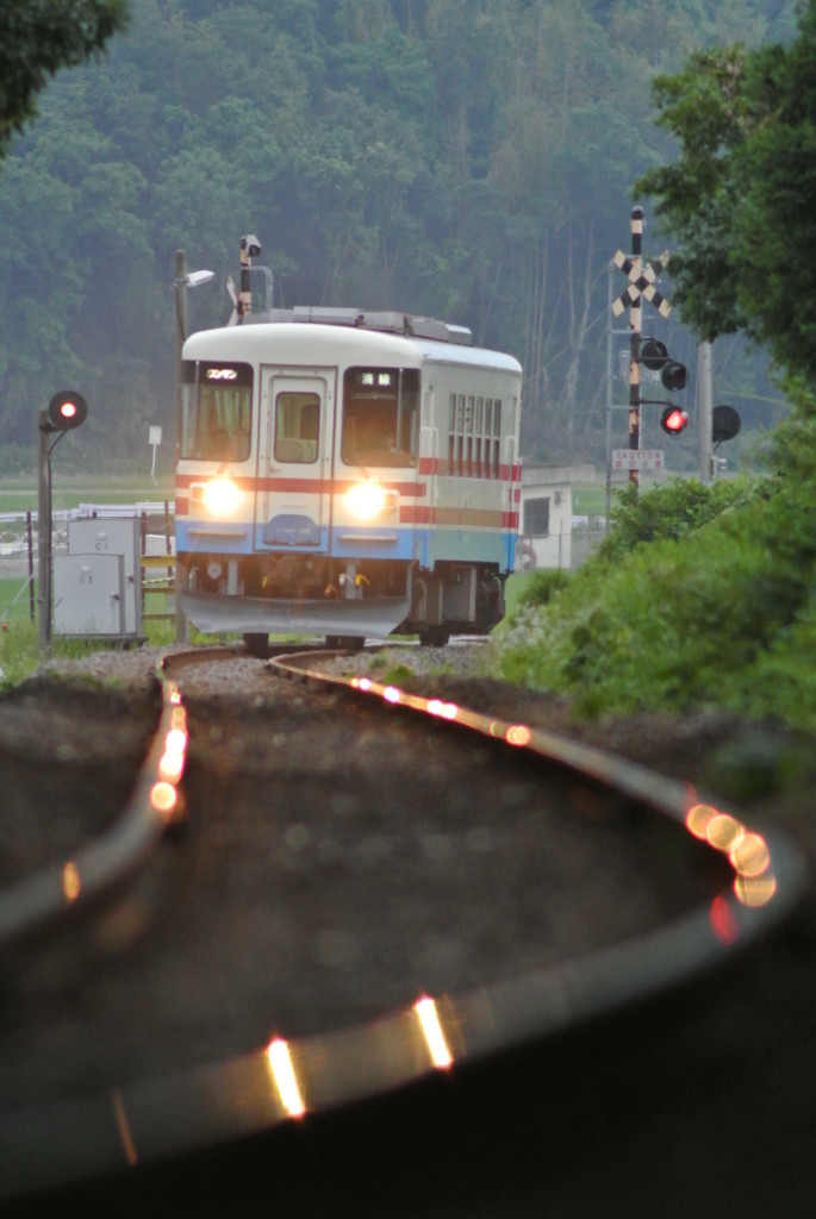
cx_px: 408
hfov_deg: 1.7
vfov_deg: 2.5
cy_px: 610
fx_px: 27473
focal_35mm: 810
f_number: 4
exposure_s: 1/125
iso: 800
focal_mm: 300
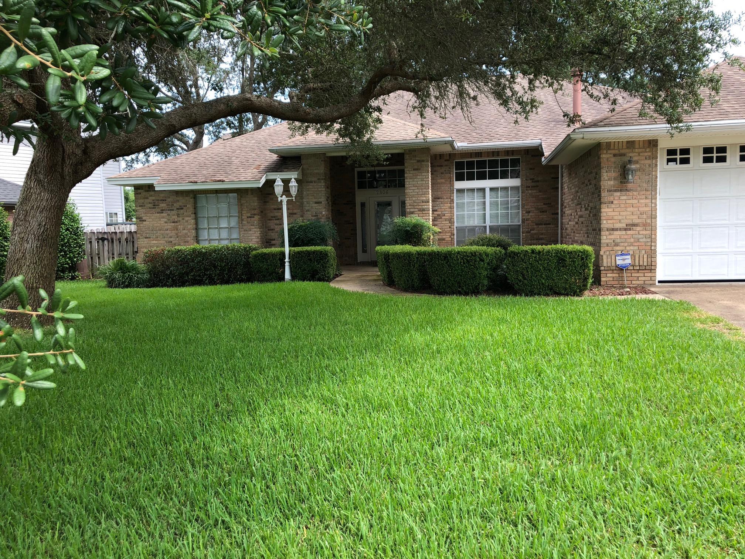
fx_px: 603
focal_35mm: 28
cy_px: 280
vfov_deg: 49.7
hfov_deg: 63.4
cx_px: 372
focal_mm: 4
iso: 20
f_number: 1.8
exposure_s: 1/326
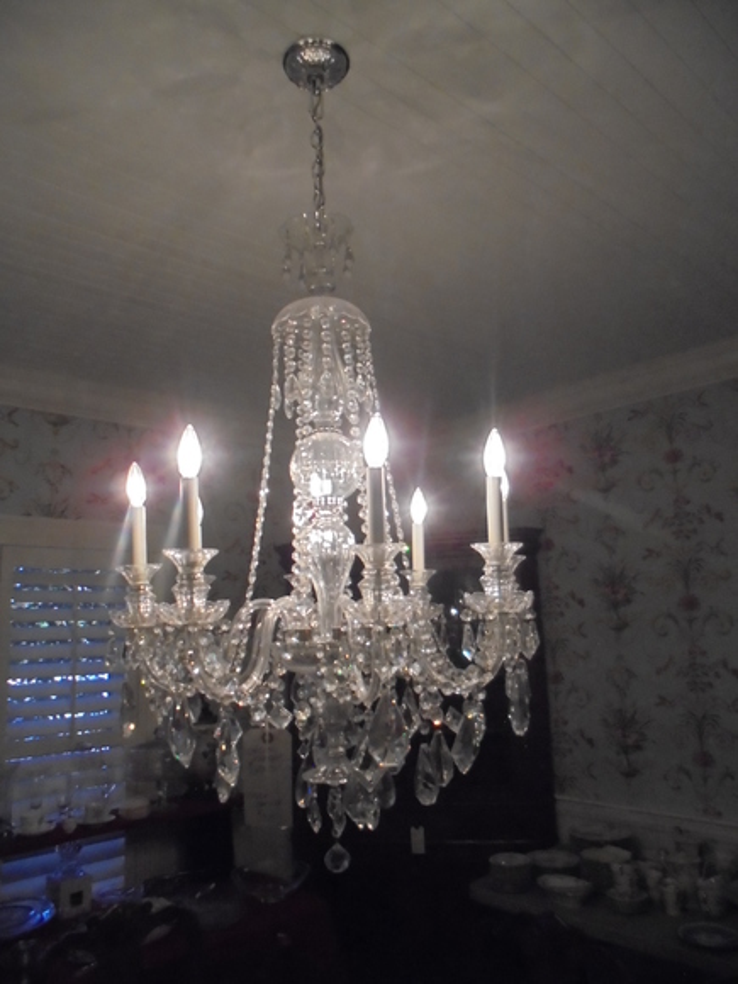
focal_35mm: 26
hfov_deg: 53.1
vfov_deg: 67.3
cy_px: 492
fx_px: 739
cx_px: 369
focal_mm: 4.6
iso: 640
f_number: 3.5
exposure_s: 1/125
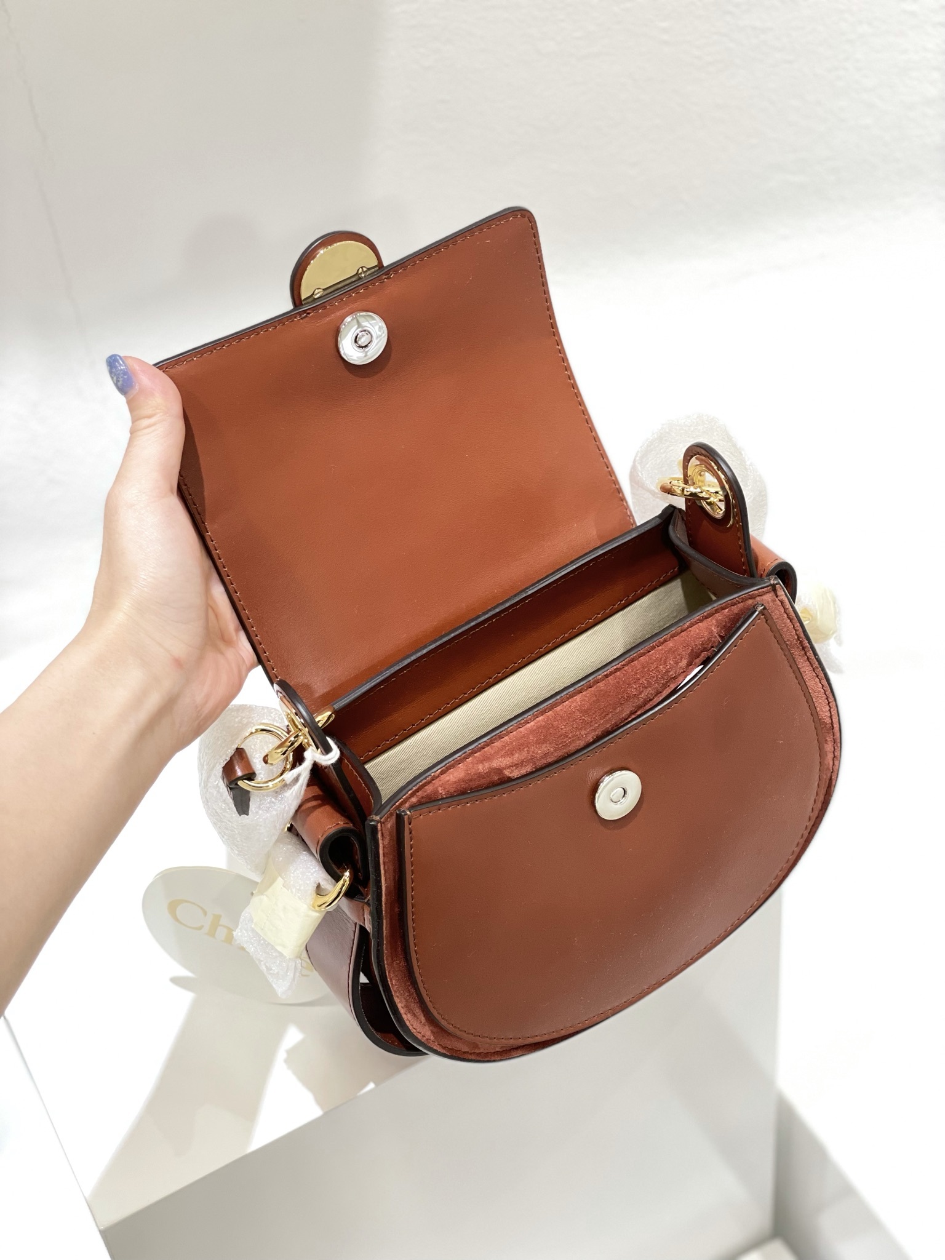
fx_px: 1893
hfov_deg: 28.0
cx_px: 472
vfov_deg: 36.8
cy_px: 630
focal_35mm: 52
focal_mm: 6
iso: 100
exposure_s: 1/100
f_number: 2
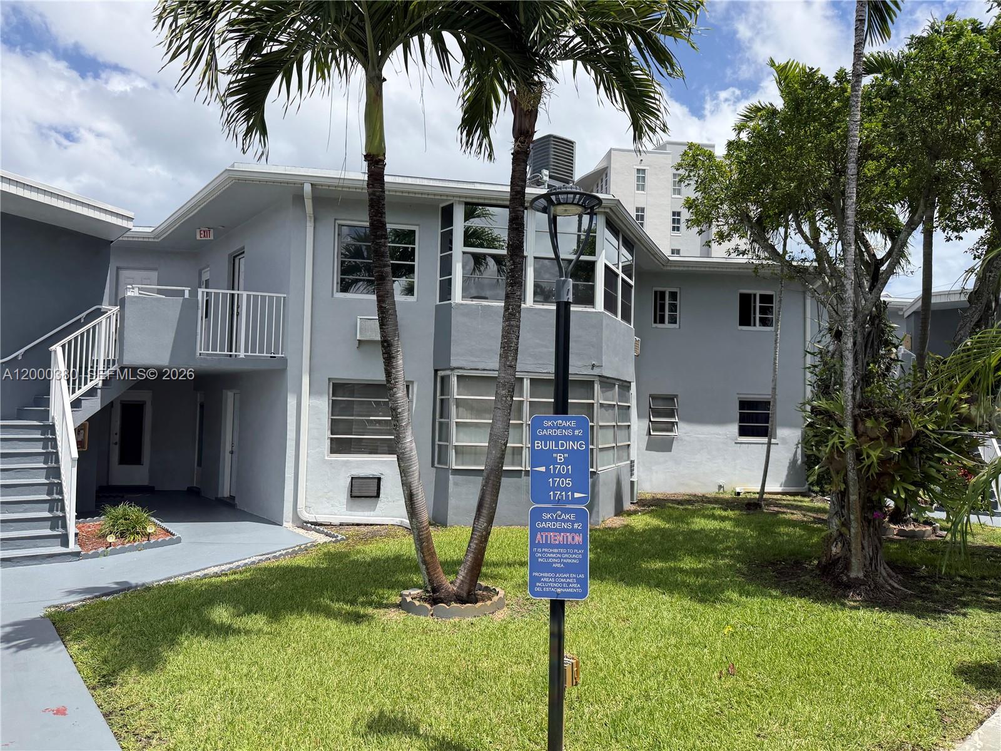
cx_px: 500
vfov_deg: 56.8
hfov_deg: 71.6
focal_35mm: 24
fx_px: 694
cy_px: 376
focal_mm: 6.76
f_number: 1.78
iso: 100
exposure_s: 1/4167
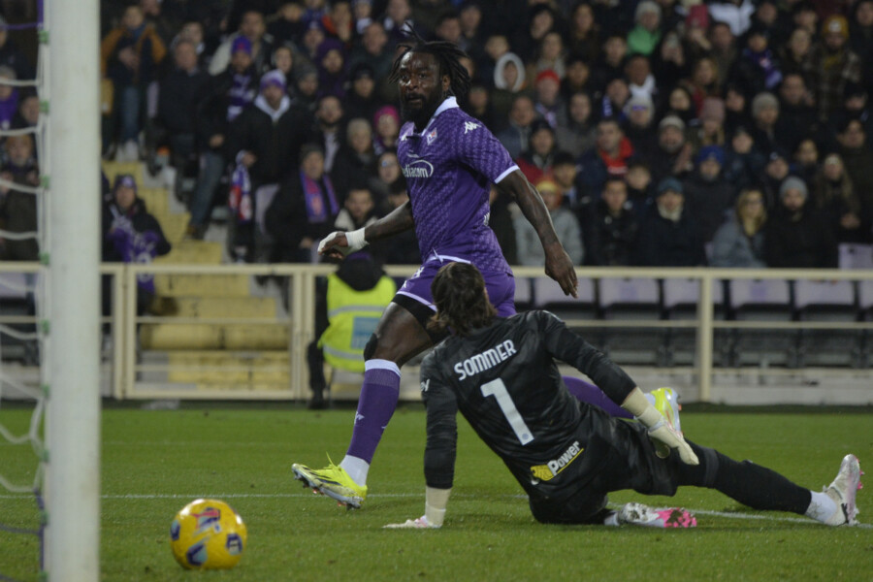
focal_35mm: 280
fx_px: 6789
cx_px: 436
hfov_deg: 7.4
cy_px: 291
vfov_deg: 4.9
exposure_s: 1/1000
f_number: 5.6
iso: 2500
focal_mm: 280
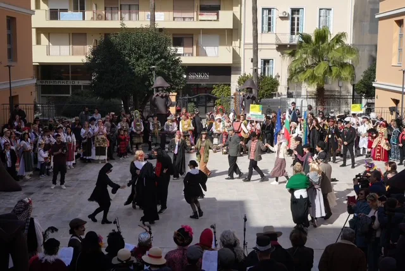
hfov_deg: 40.3
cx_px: 202
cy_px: 136
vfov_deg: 27.6
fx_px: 552
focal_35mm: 49
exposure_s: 1/250
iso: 125
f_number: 9
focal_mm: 49
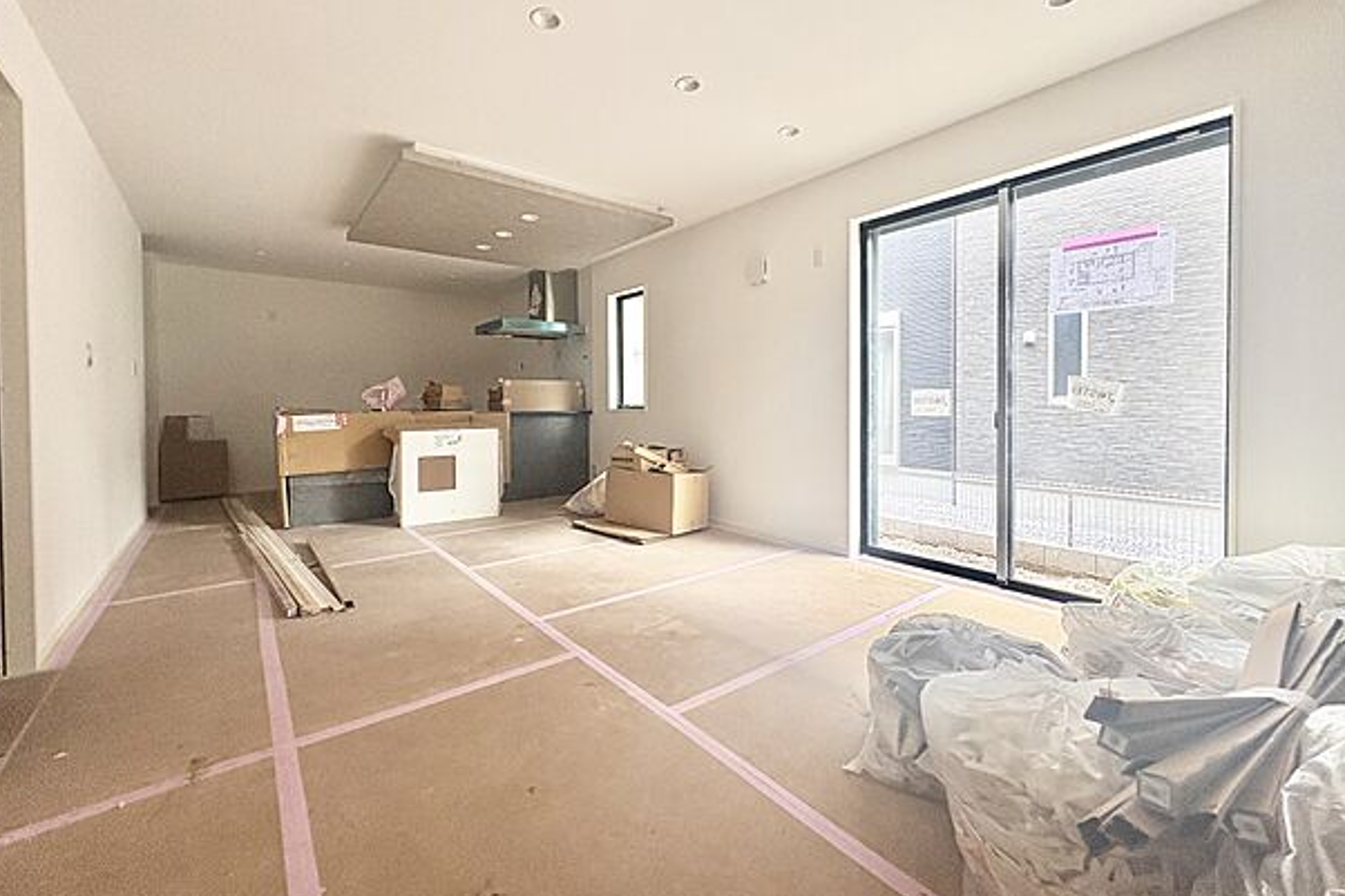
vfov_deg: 77.2
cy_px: 412
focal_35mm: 15
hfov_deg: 100.4
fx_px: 560
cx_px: 661
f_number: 2.2
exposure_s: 1/90
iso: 250
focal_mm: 2.22
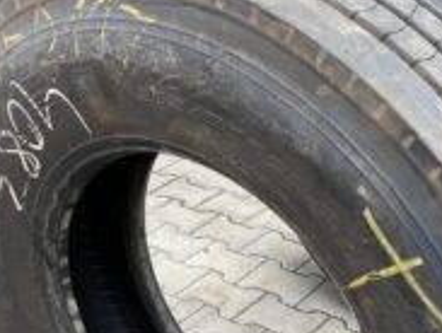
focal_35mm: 61
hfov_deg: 31.6
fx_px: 780
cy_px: 308
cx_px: 239
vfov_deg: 23.4
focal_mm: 4.25
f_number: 1.8
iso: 40
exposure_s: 1/122
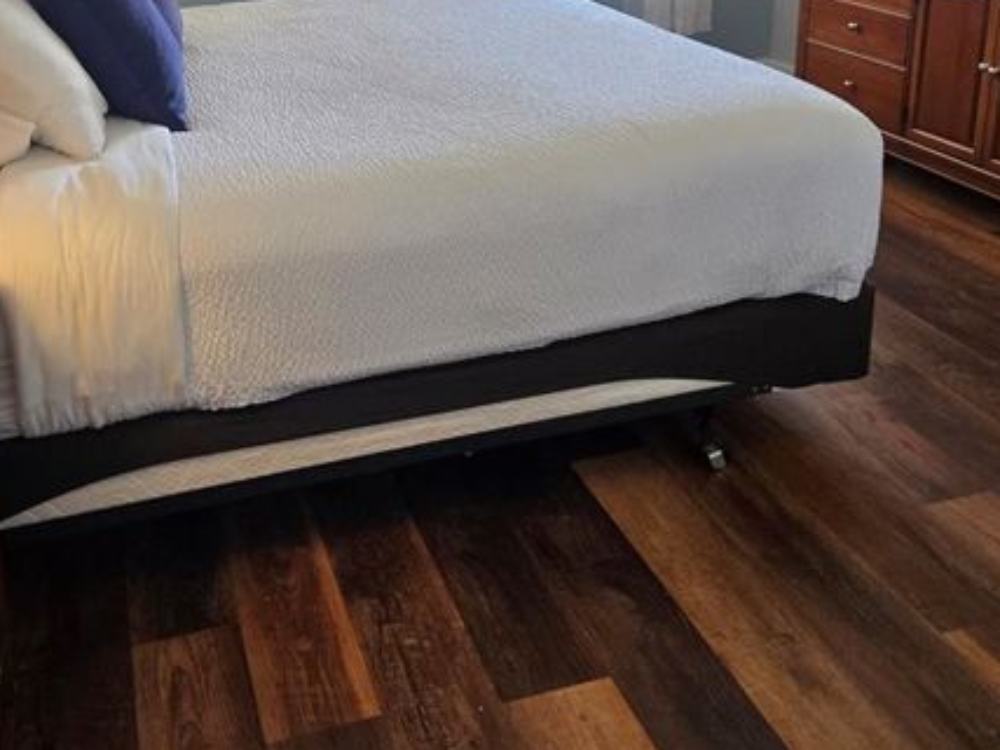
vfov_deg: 36.7
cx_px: 390
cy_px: 178
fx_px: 1097
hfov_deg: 48.6
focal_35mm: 38
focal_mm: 5.4
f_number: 1.8
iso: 125
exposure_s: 1/120
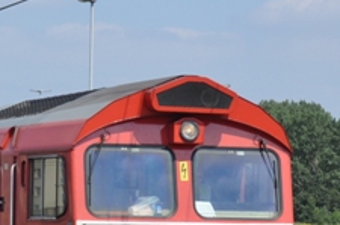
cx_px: 8
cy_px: 217
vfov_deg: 7.3
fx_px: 1760
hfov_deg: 10.9
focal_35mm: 187
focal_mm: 35
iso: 400
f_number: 5.6
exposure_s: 1/1500
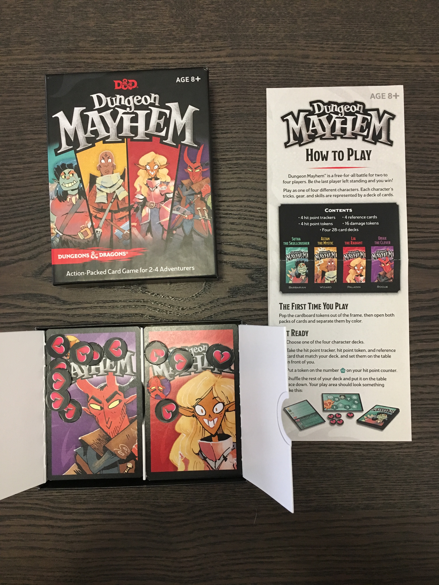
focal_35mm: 29
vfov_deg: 61.7
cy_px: 292
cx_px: 220
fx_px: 490
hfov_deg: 48.2
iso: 160
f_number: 2.2
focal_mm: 4.15
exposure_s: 1/30
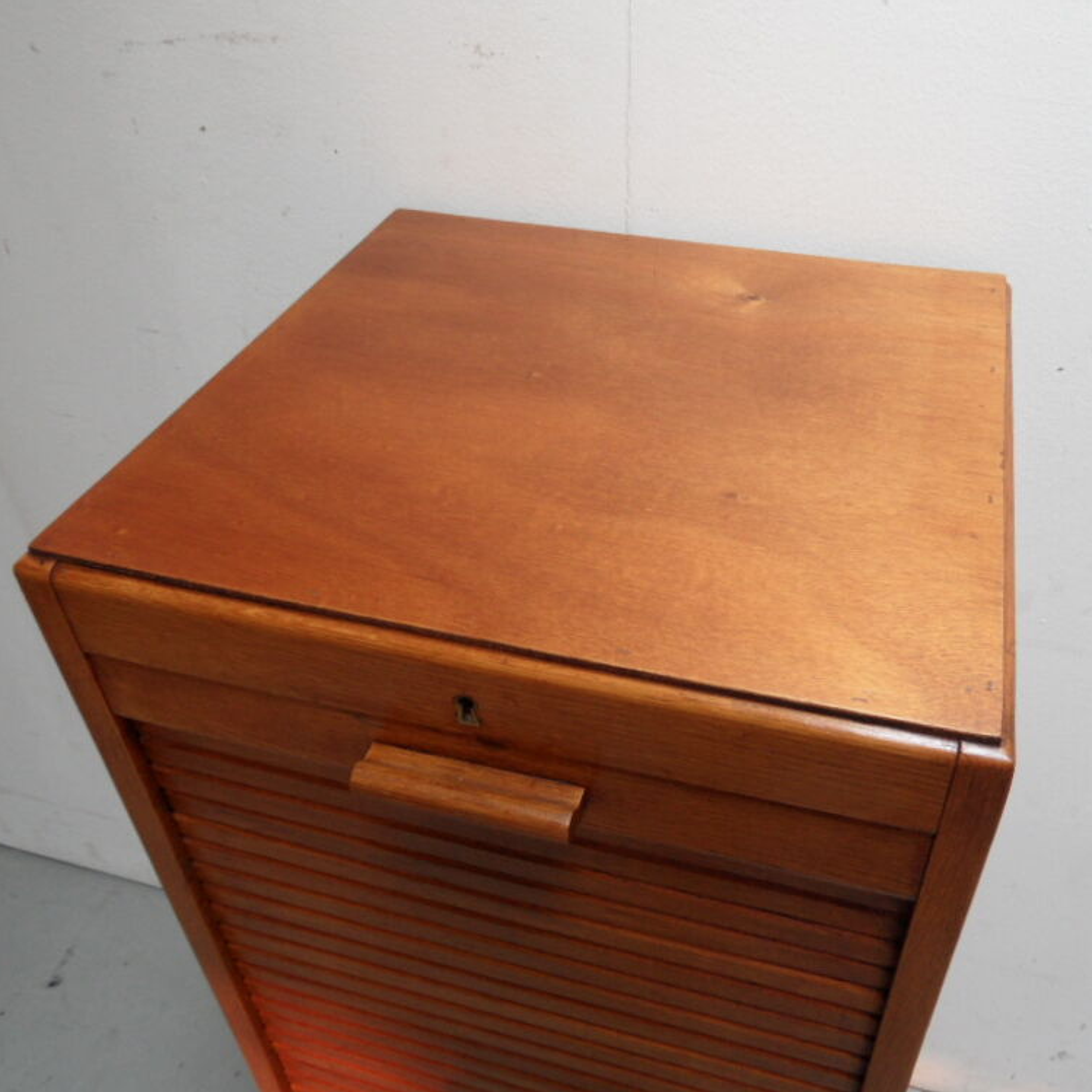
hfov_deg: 55.5
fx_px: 1035
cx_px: 617
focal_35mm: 29
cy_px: 545
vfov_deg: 55.6
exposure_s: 1/45
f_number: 3.2
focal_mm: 3.9
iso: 100
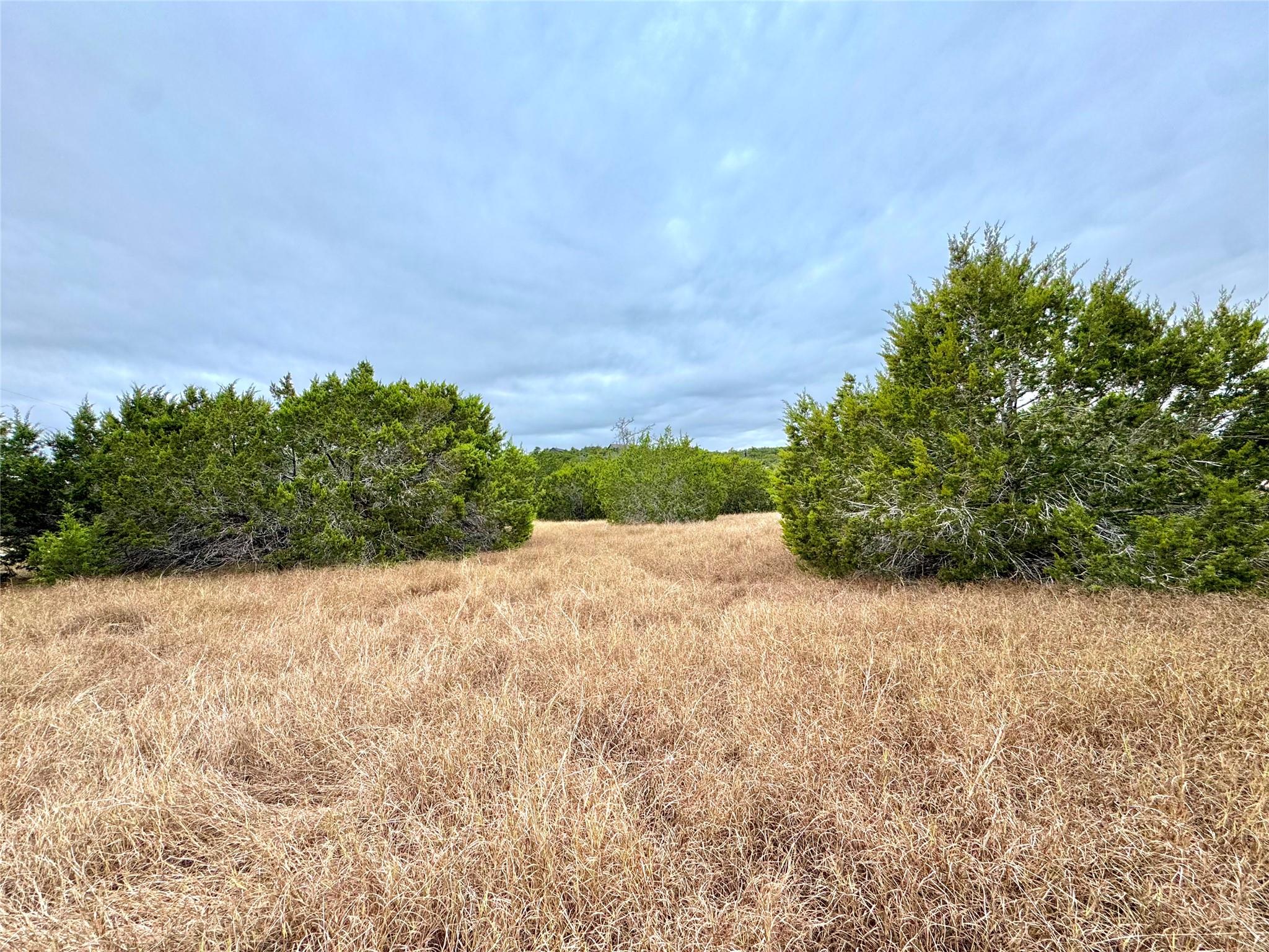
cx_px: 634
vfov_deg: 85.7
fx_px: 513
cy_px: 476
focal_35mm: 14
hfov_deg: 102.1
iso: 50
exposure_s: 1/980
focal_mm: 2.22
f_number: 2.2
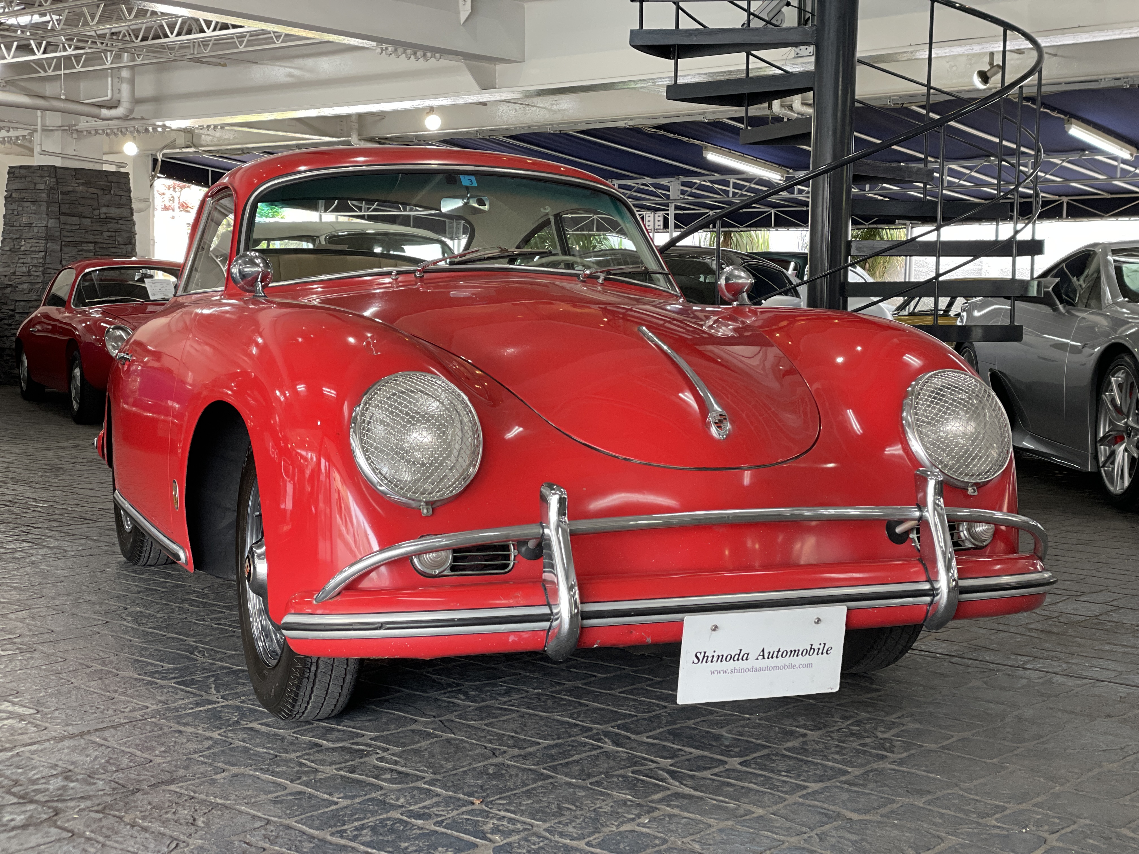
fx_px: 1711
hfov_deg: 36.8
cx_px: 570
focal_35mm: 52
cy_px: 427
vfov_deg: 28.0
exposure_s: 1/100
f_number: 2
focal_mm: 6
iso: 160
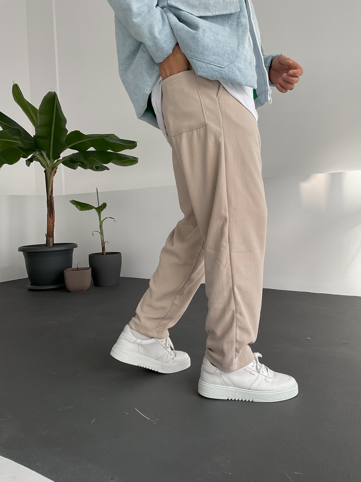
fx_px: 403
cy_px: 241
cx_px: 180
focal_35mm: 29
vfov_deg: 61.7
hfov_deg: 48.2
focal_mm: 3
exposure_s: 1/120
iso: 40
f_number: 1.8
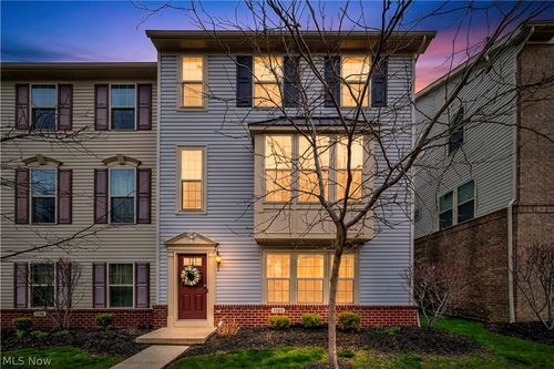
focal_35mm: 14
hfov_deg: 104.3
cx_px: 277
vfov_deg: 81.2
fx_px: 215
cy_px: 184
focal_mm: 14
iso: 200
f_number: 11
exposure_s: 1/125
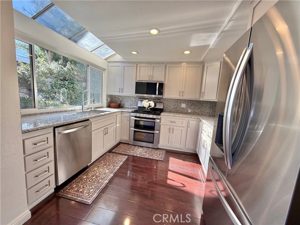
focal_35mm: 14
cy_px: 112
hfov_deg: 102.1
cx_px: 150
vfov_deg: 85.7
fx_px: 121
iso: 64
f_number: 2.2
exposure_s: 1/151
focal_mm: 2.22
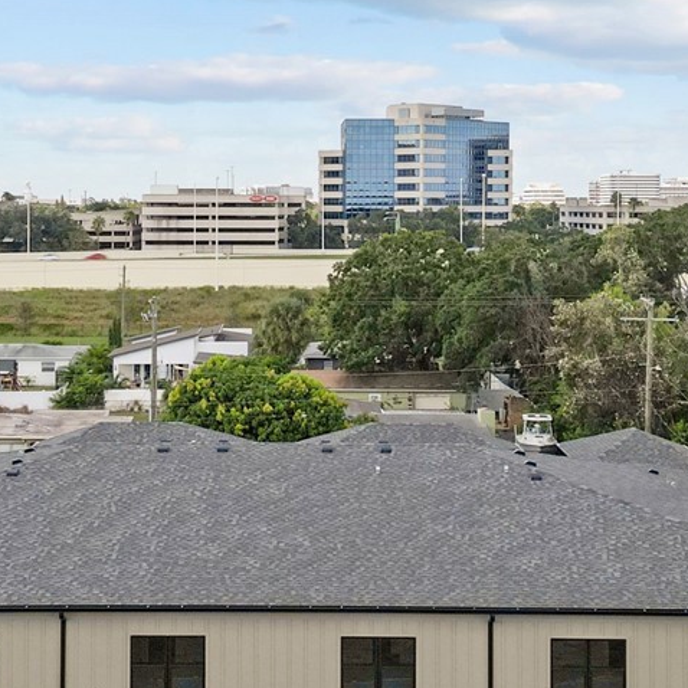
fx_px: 1597
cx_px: 268
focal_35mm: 71
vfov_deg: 24.2
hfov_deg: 24.3
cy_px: 210
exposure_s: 1/25
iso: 110
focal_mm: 6.72
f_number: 1.7
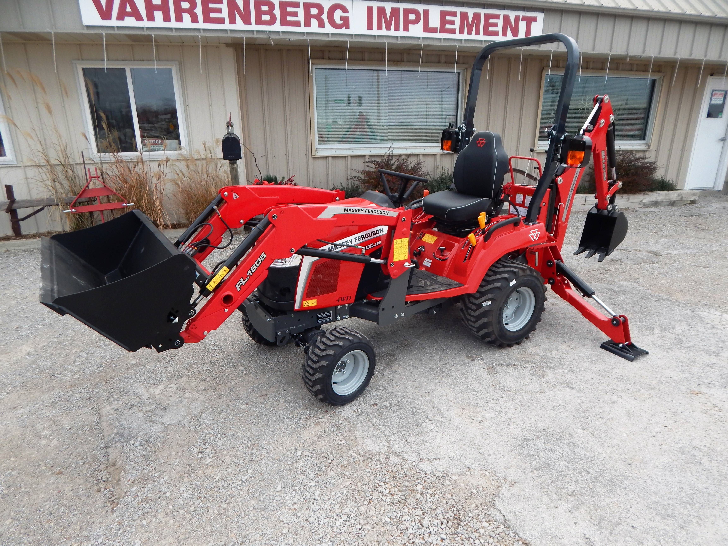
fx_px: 463
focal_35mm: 22
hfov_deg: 76.4
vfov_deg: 61.1
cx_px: 364
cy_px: 273
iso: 125
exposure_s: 1/200
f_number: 3
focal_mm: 4
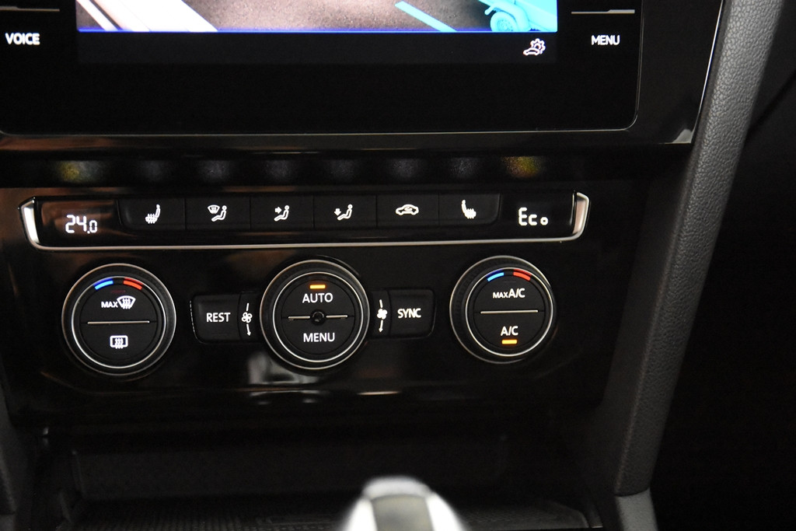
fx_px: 1725
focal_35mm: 78
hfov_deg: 26.0
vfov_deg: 17.5
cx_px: 398
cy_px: 266
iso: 12800
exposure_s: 1/60
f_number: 3.8
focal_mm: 52
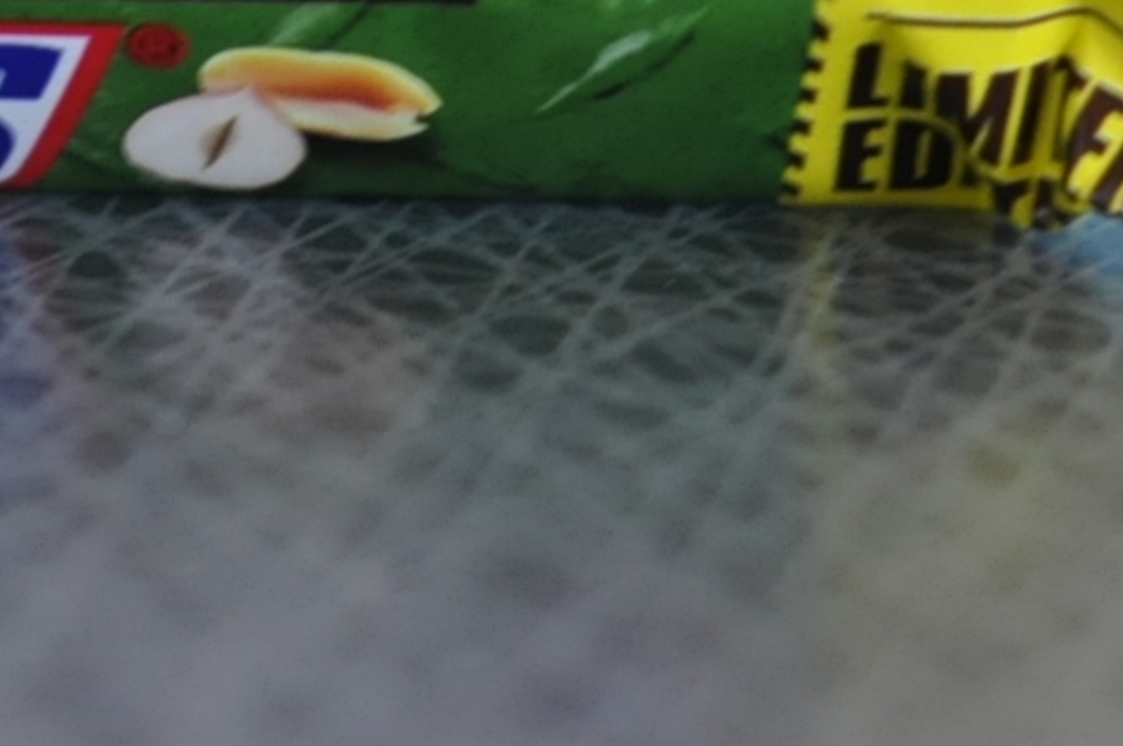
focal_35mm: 342
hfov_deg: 6.0
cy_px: -399
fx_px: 10654
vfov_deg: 4.0
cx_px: 7
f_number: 2.8
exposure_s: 1/30
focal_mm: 50
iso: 800
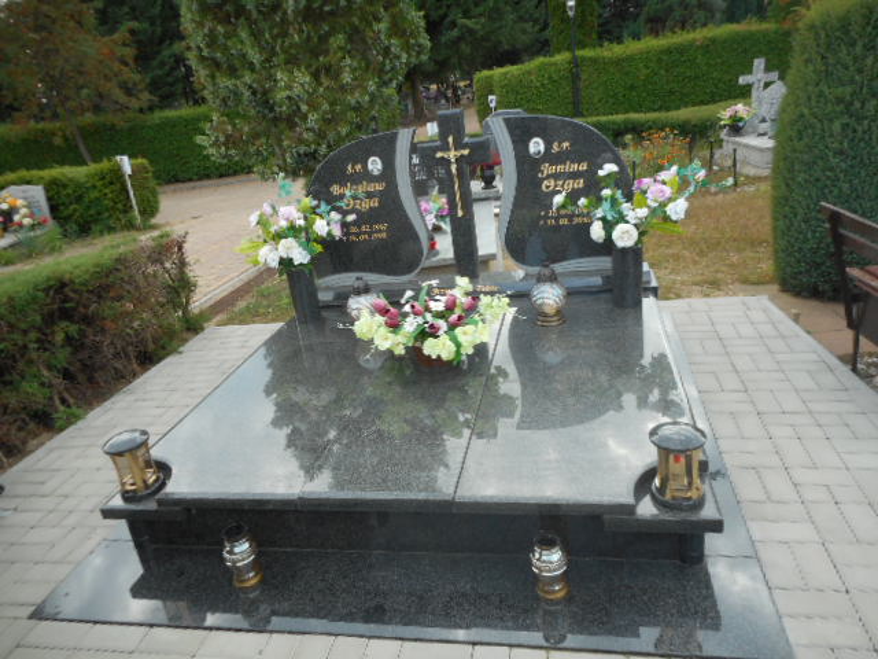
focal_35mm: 25
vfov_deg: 54.9
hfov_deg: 69.4
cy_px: 330
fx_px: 634
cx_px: 439
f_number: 3.7
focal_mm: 4.5
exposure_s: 1/100
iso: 80
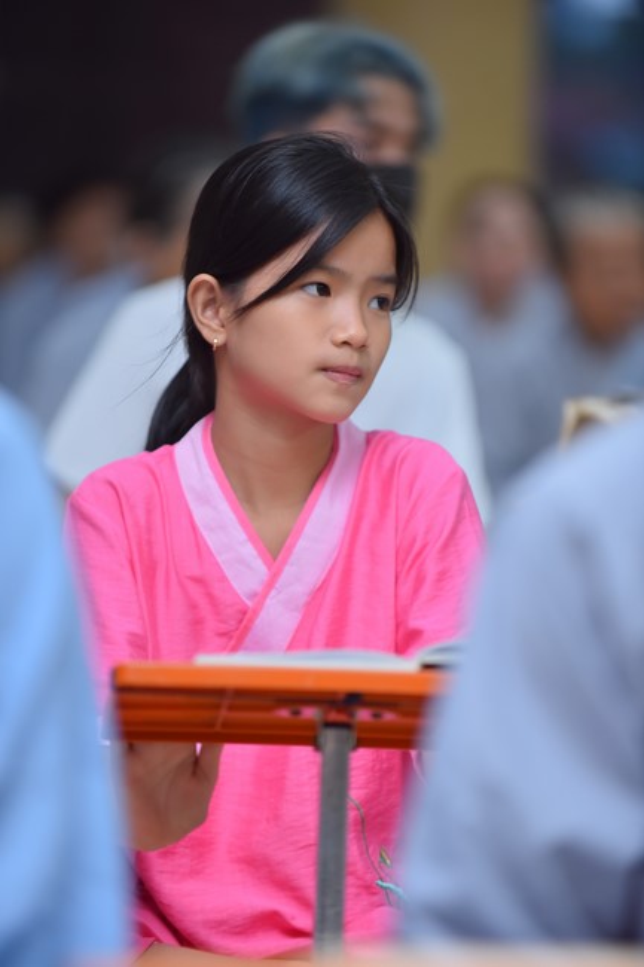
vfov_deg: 11.7
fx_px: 4698
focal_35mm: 175
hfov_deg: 7.8
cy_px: 484
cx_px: 322
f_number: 2.8
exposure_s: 1/125
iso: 640
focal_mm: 175
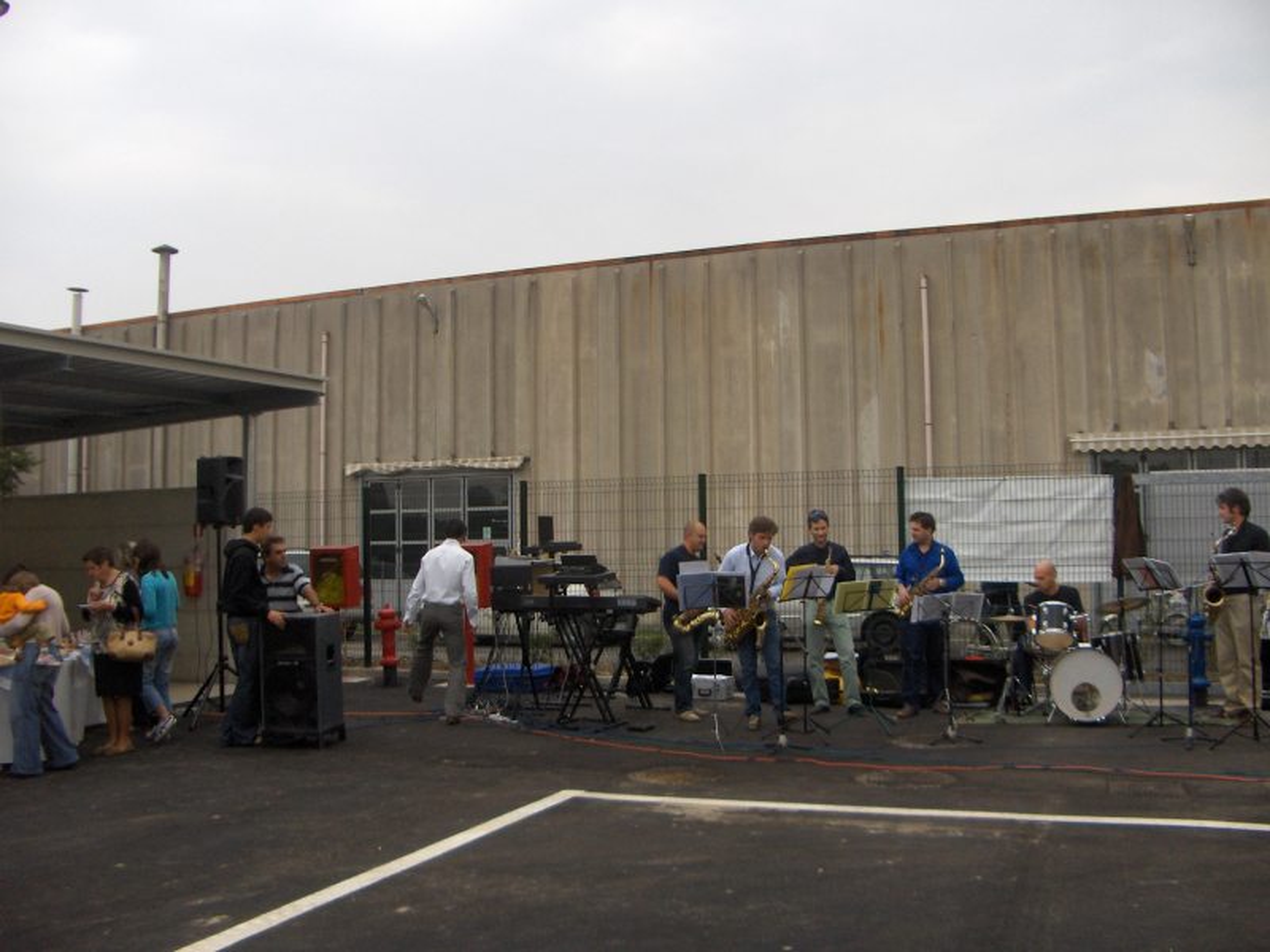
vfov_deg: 40.7
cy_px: 476
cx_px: 635
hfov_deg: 52.6
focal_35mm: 35
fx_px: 1284
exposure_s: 1/377
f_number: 2.6
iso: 100
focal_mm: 5.8
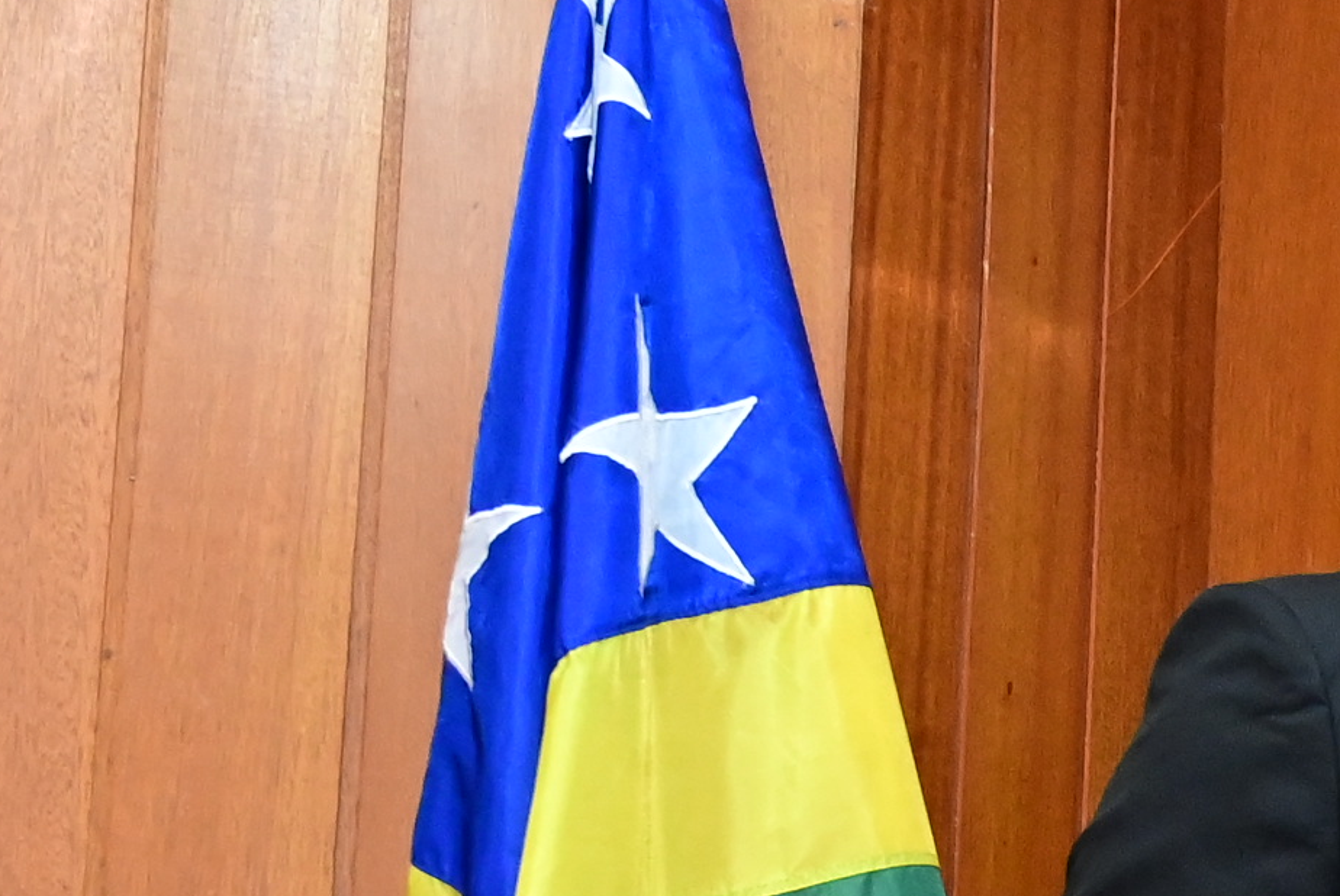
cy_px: 1347
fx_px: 5104
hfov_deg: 14.2
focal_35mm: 137
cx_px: 1882
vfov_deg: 9.7
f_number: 4
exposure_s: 1/125
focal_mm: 29
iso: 3200
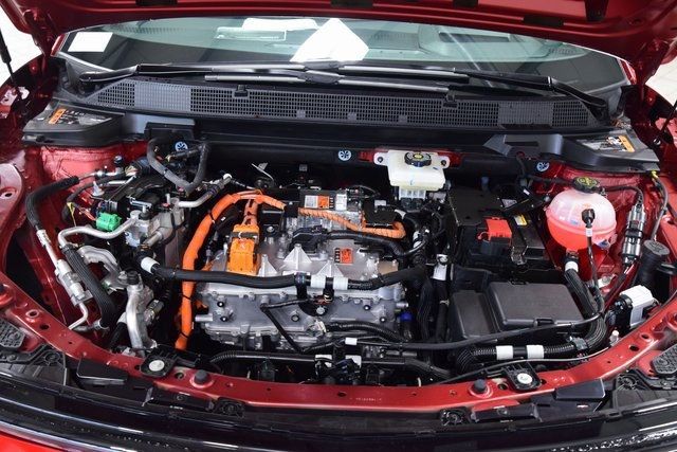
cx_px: 338
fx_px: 677
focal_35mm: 36
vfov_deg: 36.9
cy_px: 226
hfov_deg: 53.1
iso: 1250
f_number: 6.3
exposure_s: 1/15
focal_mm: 24
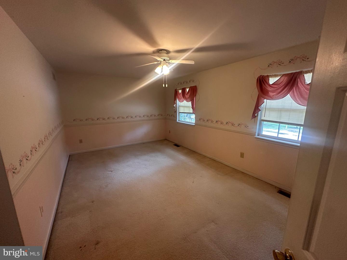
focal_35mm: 14
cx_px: 174
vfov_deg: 85.7
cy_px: 130
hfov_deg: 102.1
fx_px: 140
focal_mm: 2.22
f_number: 2.2
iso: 320
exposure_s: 1/60
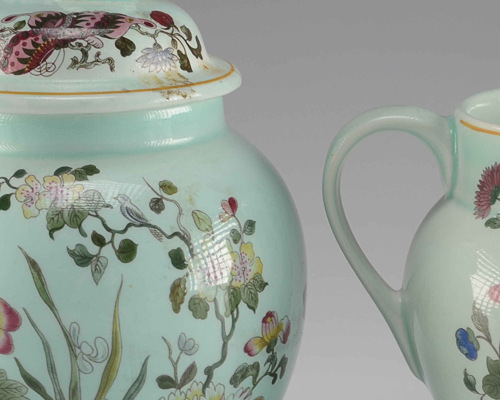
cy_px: 244
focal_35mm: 161
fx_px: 2385
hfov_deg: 12.0
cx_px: 324
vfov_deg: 9.6
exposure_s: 1/80
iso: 100
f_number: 13
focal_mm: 45
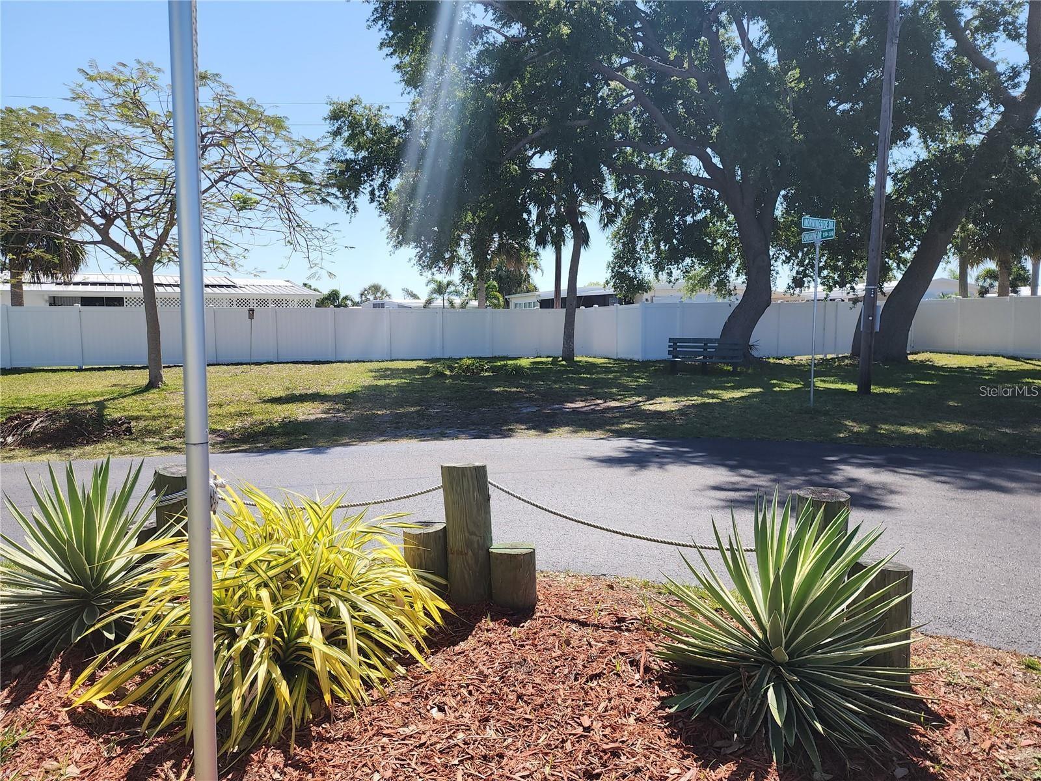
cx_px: 520
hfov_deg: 73.9
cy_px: 390
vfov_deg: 58.9
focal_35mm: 23
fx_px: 692
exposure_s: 1/758
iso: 12
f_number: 1.8
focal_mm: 6.4
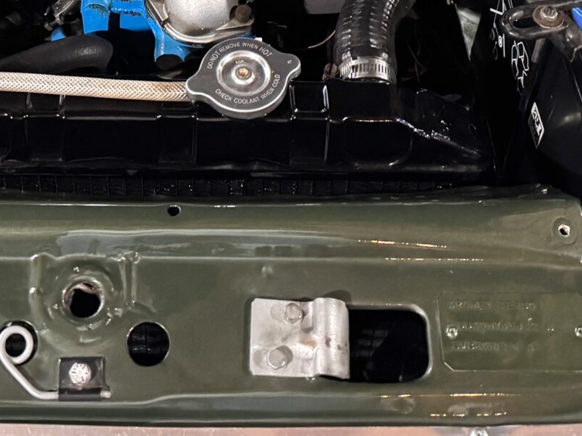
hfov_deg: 25.5
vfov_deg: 17.5
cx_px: 175
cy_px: -209
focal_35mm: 76
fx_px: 1278
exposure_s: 1/33
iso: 1000
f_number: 1.78
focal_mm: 6.76
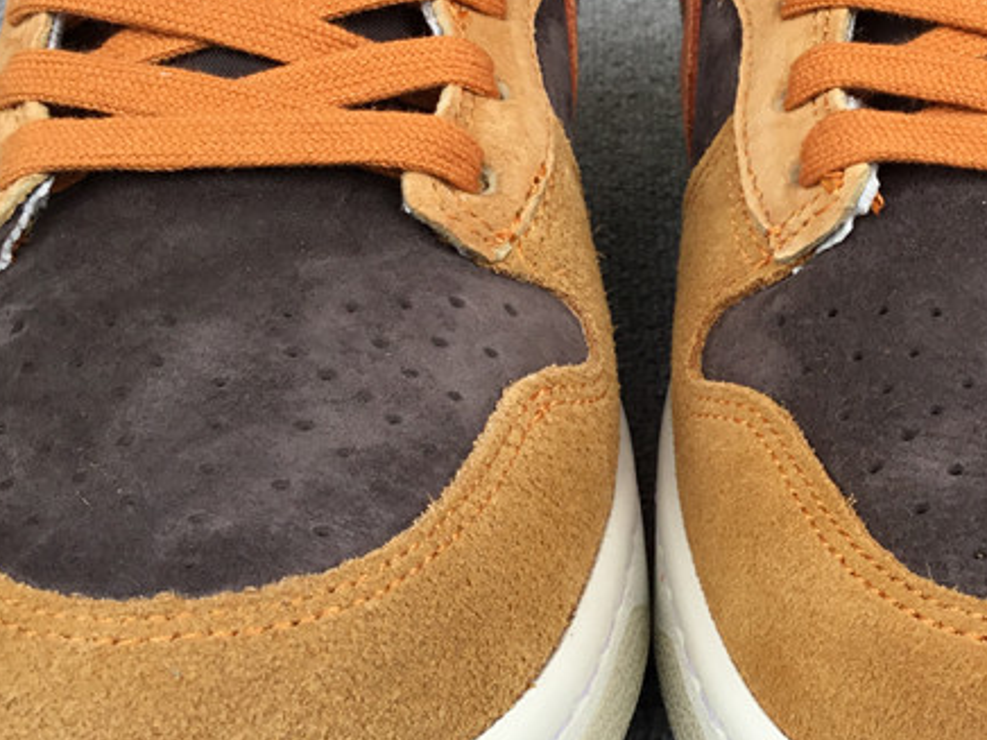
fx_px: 1825
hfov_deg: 29.9
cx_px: 695
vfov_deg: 22.9
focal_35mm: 64
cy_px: 386
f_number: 2.4
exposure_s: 1/331
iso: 25
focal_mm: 3.3
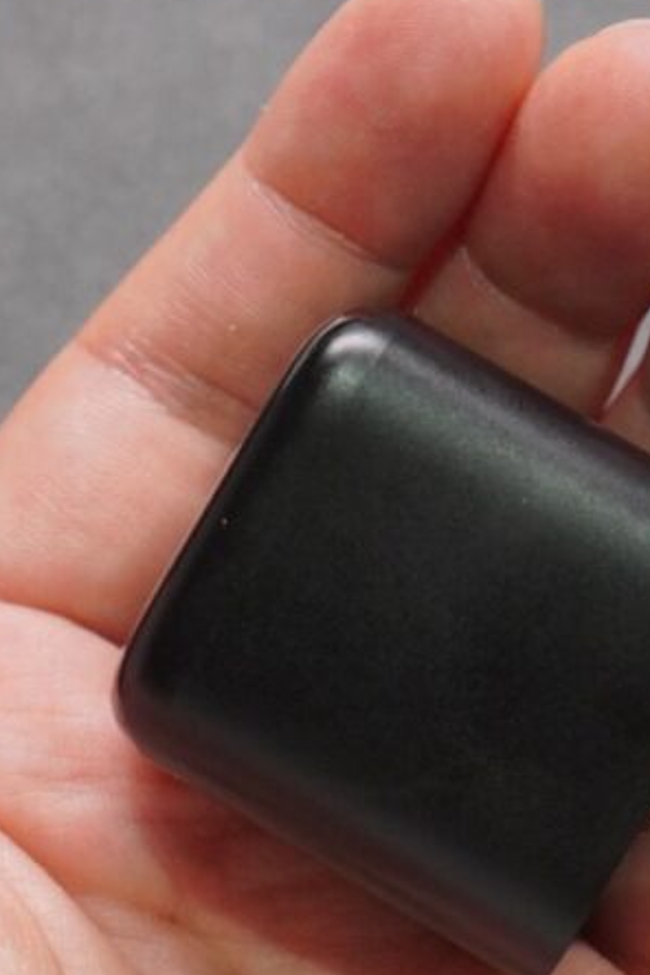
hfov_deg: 11.3
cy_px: 612
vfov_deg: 16.9
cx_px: 470
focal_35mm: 121
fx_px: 3281
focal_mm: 35
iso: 3200
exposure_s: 1/60
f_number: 5.6
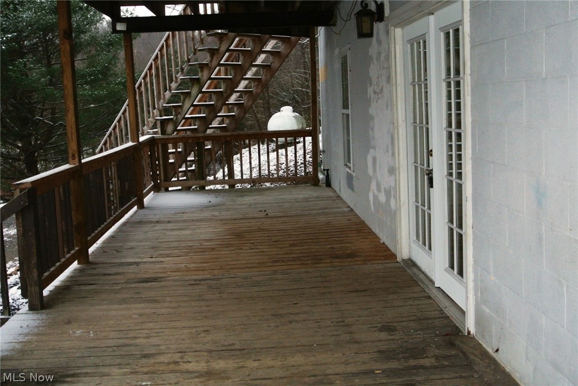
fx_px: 627
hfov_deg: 49.5
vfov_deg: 34.3
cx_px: 289
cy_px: 193
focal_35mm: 39
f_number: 4
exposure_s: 1/30
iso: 500
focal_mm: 14.5
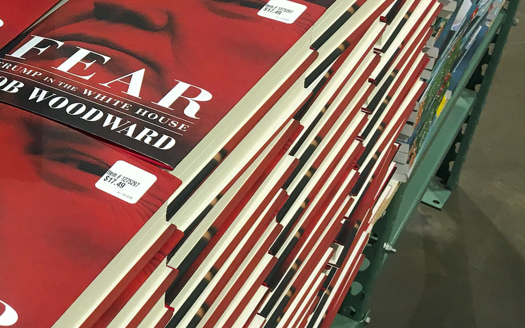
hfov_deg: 23.6
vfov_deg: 15.7
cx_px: -62
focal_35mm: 82
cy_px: 22
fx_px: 1173
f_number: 2.2
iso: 50
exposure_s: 1/30
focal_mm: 4.15
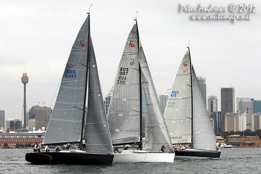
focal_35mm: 105
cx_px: 130
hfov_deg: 19.5
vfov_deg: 13.0
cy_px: 87
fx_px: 761
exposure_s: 1/1000
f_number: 8
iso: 400
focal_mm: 70
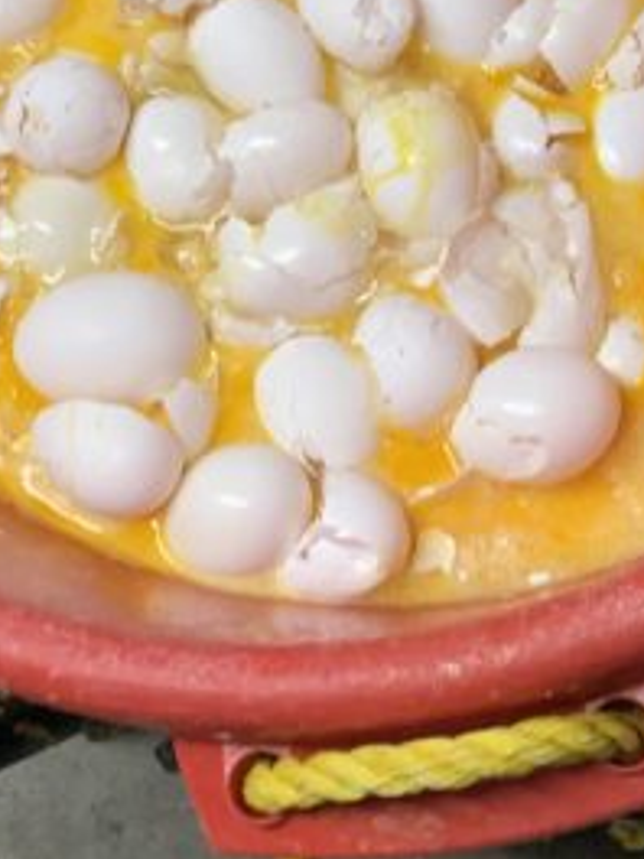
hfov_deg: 14.6
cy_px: 13
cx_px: 377
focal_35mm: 101
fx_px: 2505
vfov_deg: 18.9
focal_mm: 4.25
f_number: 1.8
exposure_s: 1/60
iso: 320
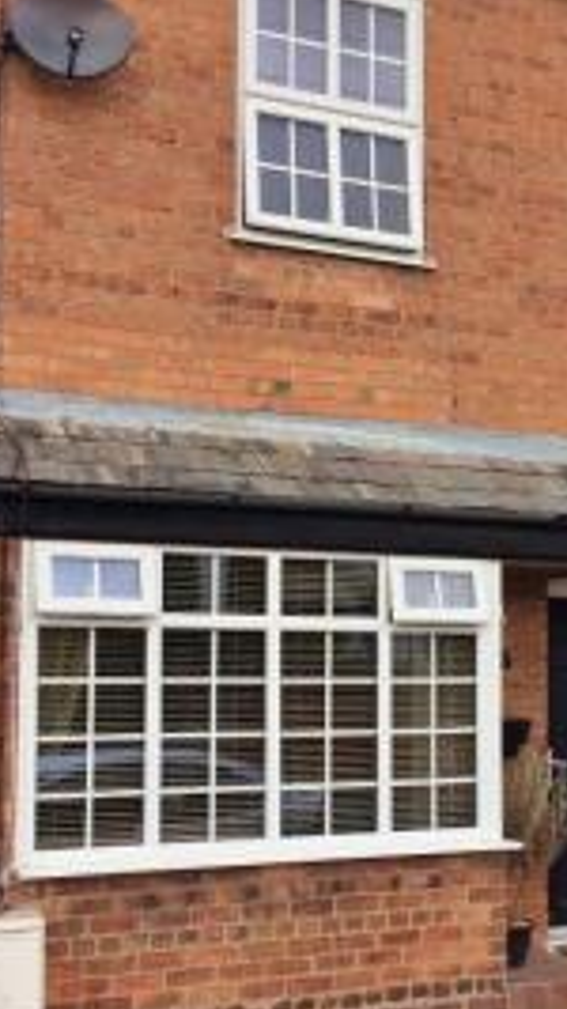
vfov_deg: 36.5
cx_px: 408
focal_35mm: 57
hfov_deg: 20.9
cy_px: 580
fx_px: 1525
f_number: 2.4
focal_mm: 3.3
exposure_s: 1/213
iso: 32
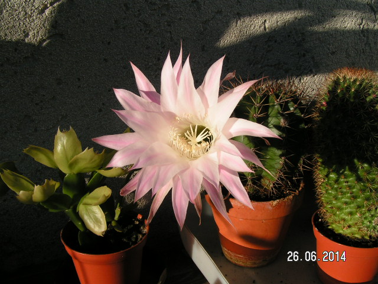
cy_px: 142
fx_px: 415
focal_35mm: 38
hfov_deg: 49.0
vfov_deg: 37.7
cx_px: 189
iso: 50
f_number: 5.6
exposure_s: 1/400
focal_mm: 5.8
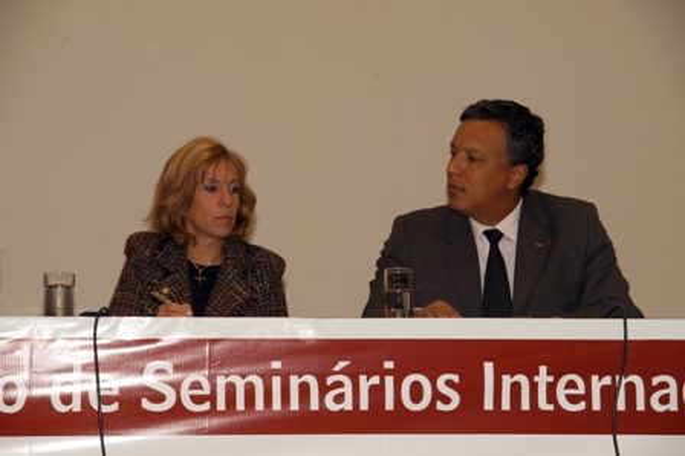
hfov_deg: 19.5
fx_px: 1996
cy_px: 228
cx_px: 342
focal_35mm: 105
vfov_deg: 13.0
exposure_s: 1/60
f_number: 5.6
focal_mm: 70
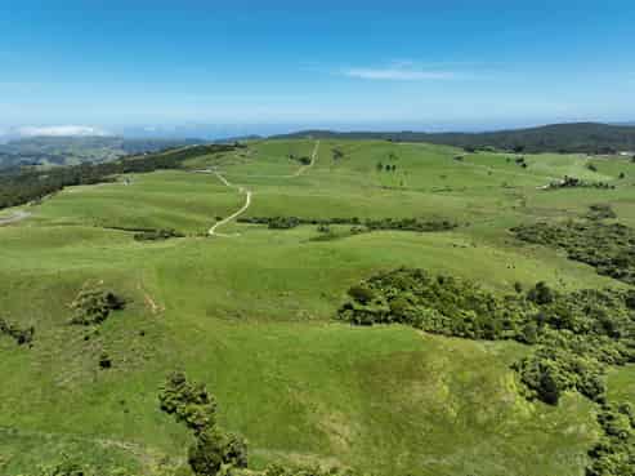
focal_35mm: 24
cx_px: 318
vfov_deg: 56.8
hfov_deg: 71.6
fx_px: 440
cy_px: 238
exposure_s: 1/1600
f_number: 2.8
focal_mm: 12.29
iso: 100
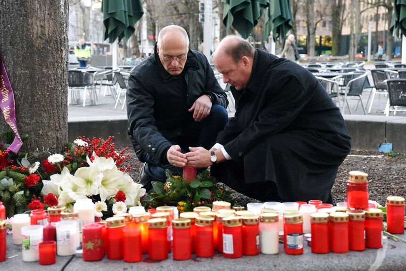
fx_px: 790
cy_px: 136
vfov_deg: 19.5
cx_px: 203
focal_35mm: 70
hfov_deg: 28.8
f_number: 7.1
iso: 12800
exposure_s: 1/160
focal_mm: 70
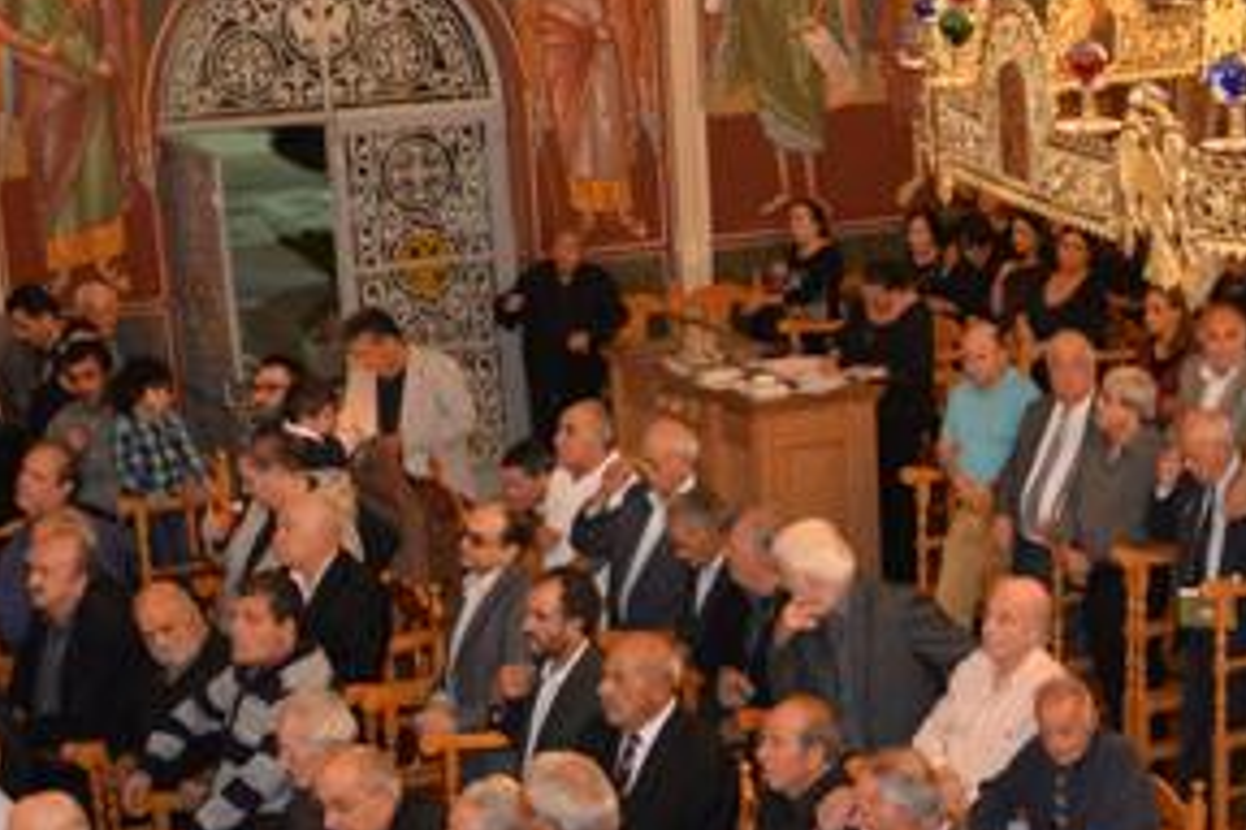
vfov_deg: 16.8
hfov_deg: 23.8
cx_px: 1363
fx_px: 2769
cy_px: 737
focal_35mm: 80
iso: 2000
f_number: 8
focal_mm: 24
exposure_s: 1/30
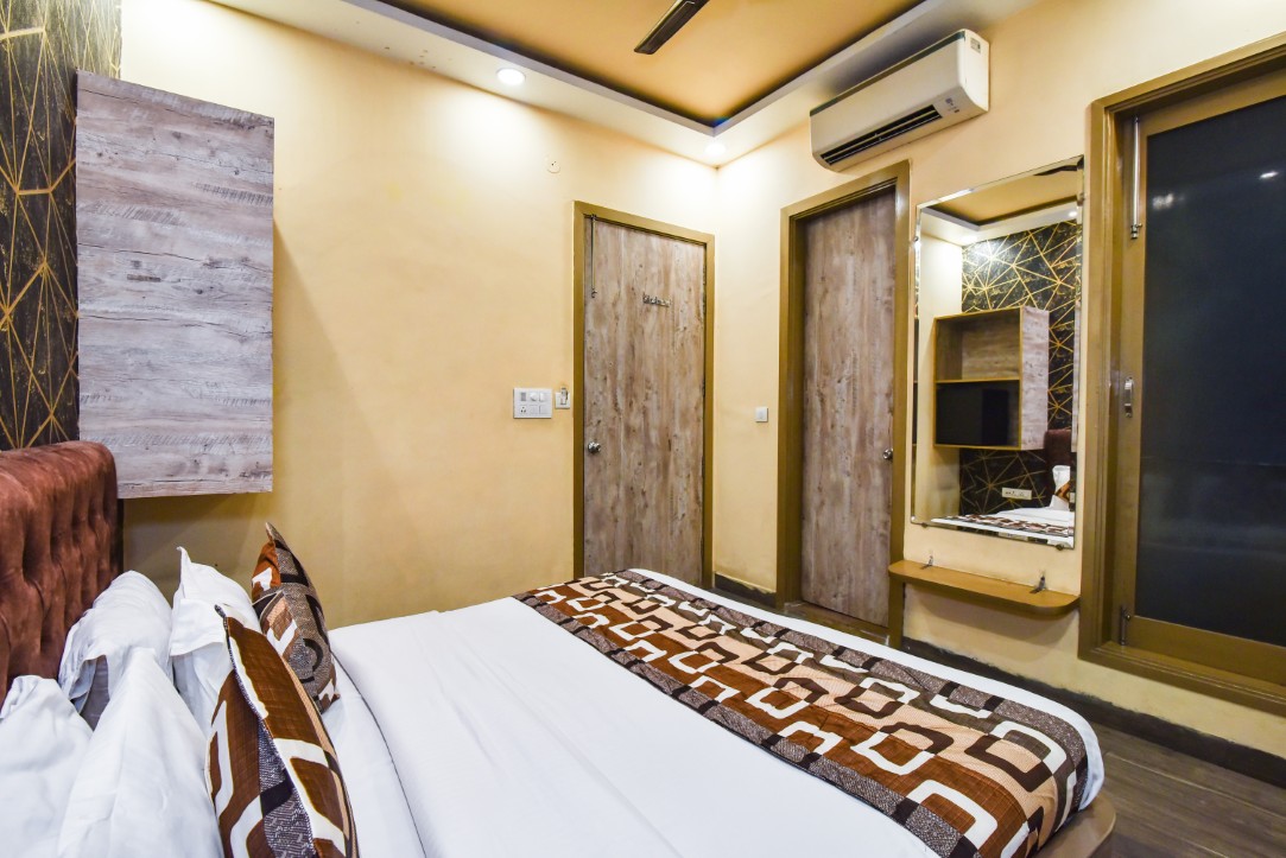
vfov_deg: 73.8
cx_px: 643
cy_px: 429
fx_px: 572
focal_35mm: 16
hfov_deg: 96.7
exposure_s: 1/50
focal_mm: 16
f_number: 8
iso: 1000
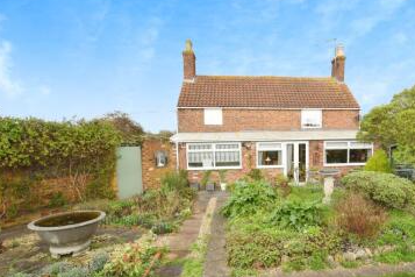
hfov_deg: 82.9
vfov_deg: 61.4
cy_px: 167
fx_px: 231
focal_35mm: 20
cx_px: 251
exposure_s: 1/250
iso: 360
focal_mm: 10
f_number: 8
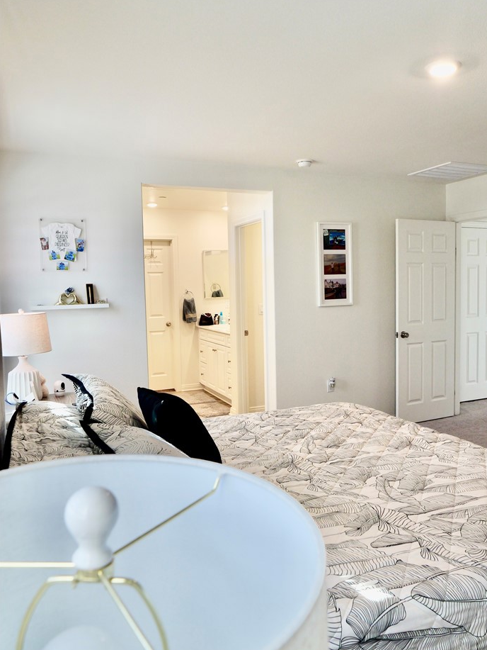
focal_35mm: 29
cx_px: 270
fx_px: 544
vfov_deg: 61.6
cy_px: 319
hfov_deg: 48.2
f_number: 5
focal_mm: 13
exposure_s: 1/60
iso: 500
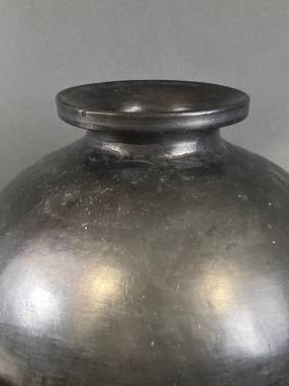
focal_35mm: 49
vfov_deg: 37.7
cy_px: 301
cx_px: 157
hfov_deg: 29.7
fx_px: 545
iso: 320
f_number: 1.8
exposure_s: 1/40
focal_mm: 3.99
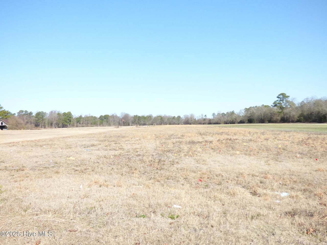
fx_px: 293
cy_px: 122
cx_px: 164
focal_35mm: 31
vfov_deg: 45.4
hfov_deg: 58.4
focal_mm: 5.53
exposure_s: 1/2000
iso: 400
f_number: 4
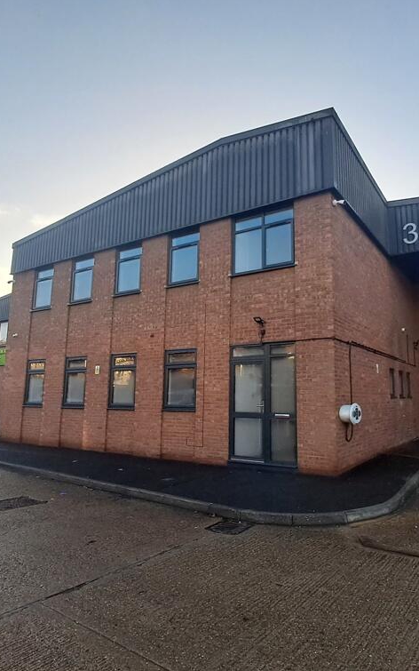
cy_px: 338
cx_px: 264
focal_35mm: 23
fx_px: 420
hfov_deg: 52.4
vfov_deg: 77.2
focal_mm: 1.64
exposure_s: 1/532
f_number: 2.2
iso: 40
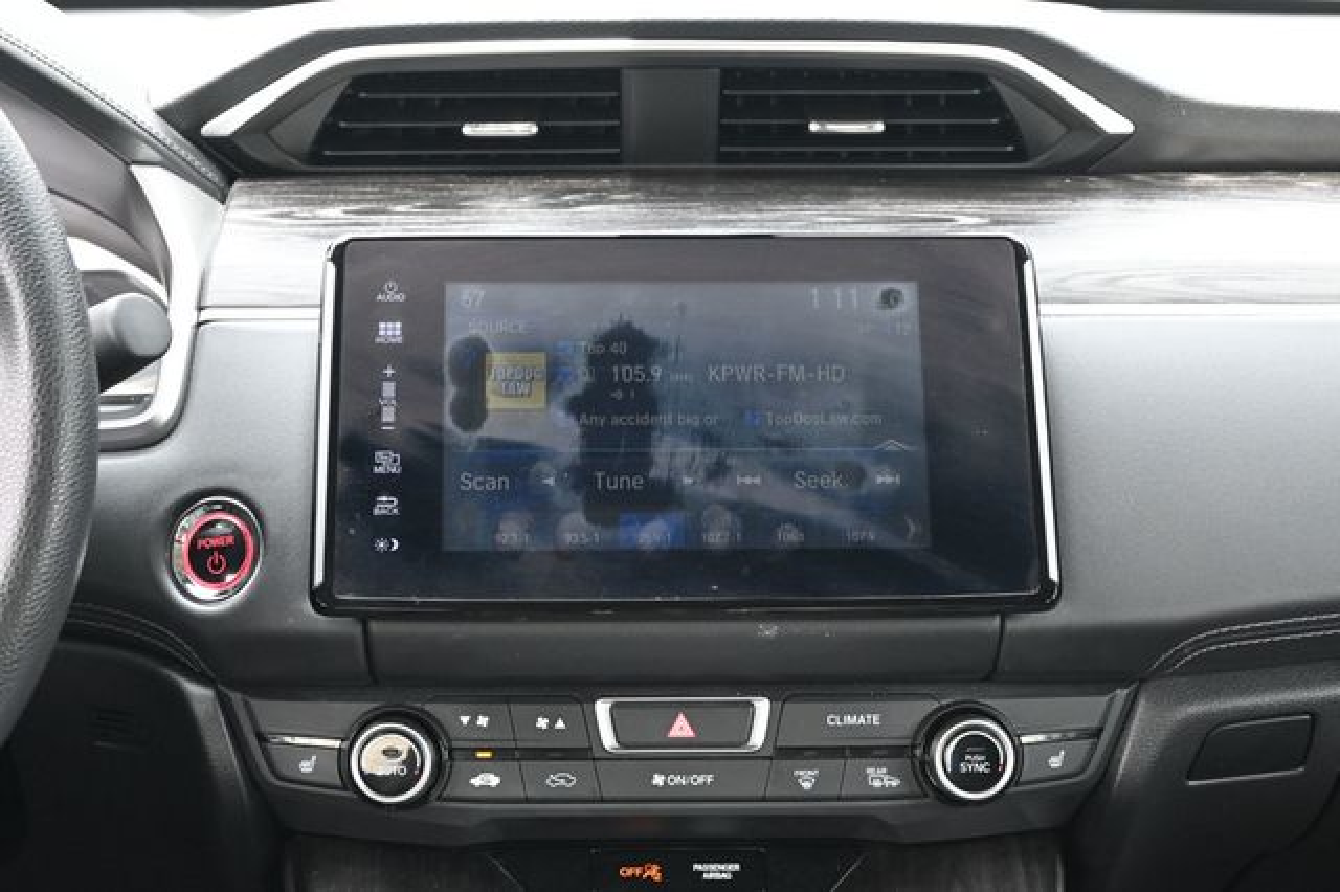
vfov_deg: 20.6
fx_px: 2455
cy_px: 446
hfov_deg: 30.5
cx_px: 670
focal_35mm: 66
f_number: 6
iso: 1800
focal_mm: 44
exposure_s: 1/125
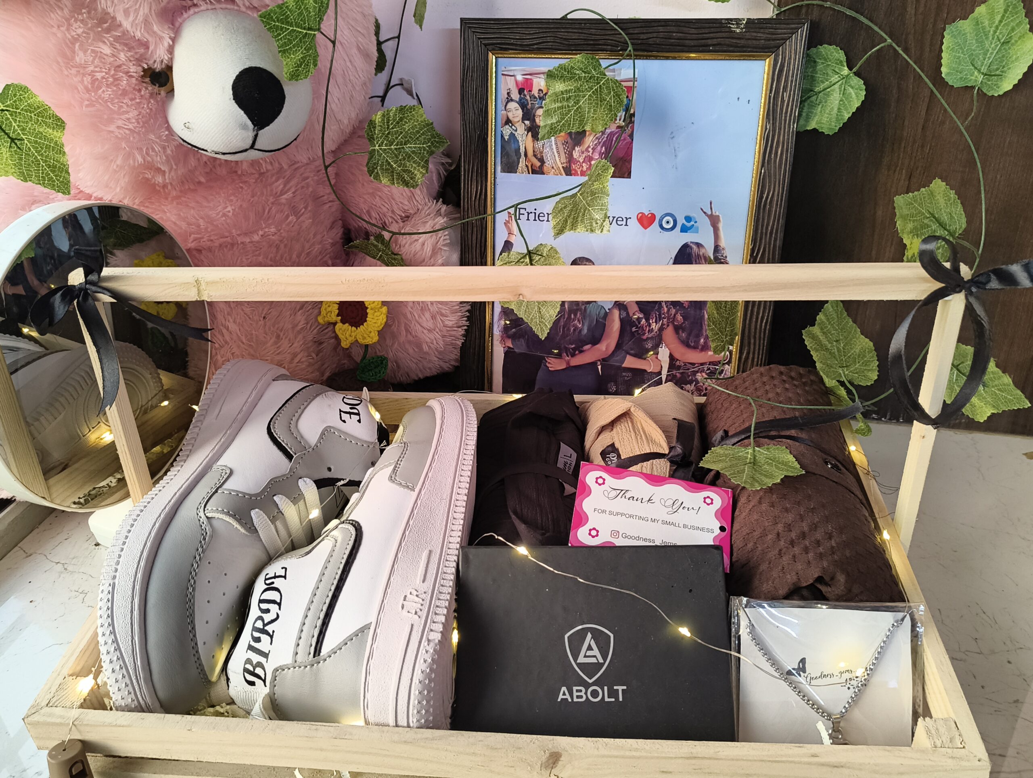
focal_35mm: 30
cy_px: 389
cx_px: 516
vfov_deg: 46.9
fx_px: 897
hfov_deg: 59.9
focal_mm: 5.56
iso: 628
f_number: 1.87
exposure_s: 1/50
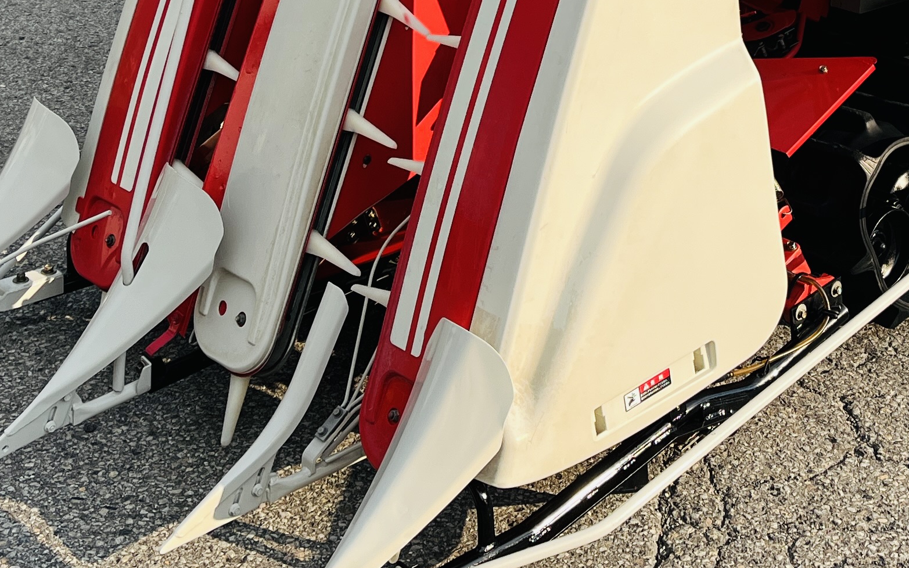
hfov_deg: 28.8
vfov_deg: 17.2
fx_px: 1759
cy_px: -178
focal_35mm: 71
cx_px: 618
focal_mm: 5.1
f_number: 1.6
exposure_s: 1/2571
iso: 50
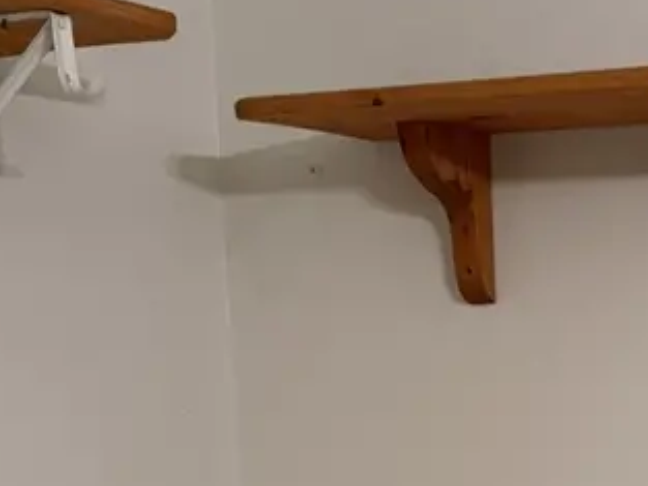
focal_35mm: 92
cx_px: 679
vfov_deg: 15.0
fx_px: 1723
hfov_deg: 20.5
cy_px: 718
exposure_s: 1/60
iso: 250
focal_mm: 6.76
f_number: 1.78
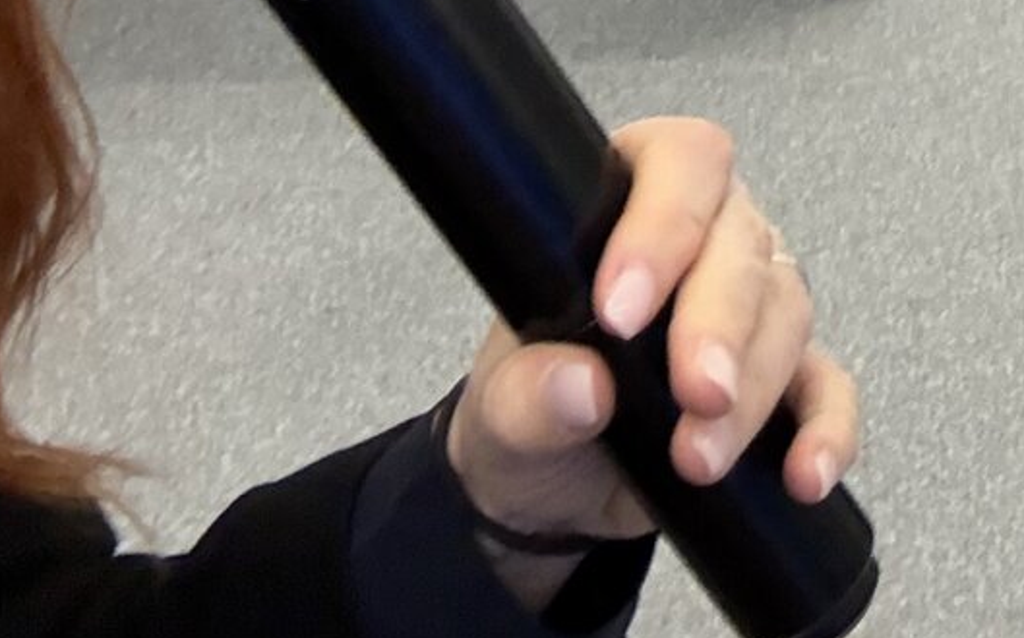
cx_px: 1287
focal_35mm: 83
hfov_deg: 22.6
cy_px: -644
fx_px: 2315
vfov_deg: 13.4
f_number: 1.9
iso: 200
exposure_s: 1/50
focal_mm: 2.69
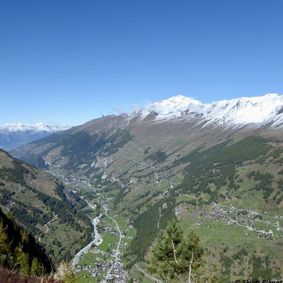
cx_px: 120
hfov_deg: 53.8
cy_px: 142
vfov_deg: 54.0
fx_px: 277
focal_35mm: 30
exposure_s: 1/1300
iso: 80
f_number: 3.3
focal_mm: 4.3
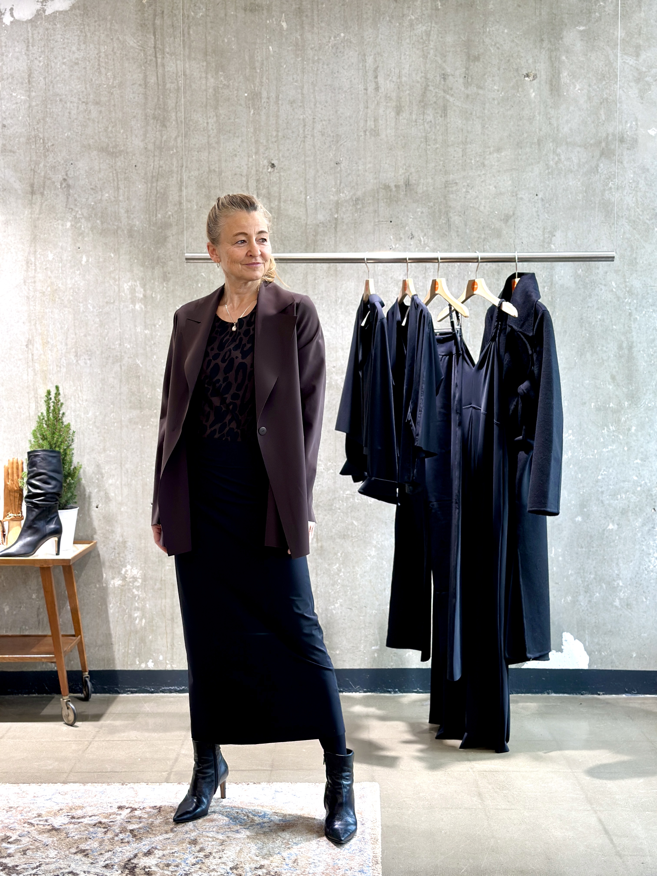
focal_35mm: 48
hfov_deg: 30.3
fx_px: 1215
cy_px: 438
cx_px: 328
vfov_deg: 39.7
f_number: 1.78
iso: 125
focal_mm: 6.86
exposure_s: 1/50
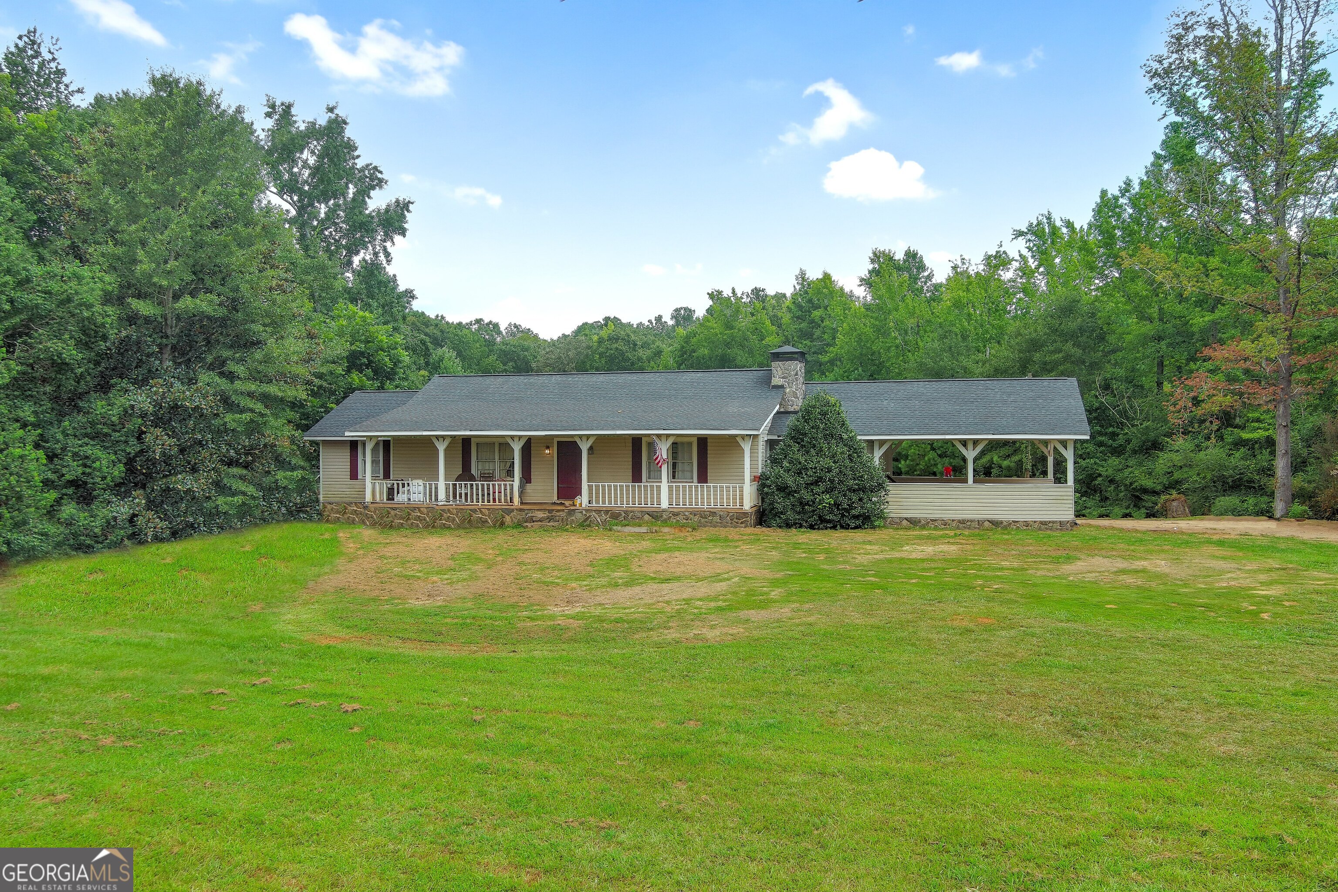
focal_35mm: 29
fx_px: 1078
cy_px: 446
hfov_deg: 63.7
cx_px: 669
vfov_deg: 45.0
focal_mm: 10.57
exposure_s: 1/470
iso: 100
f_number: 2.8
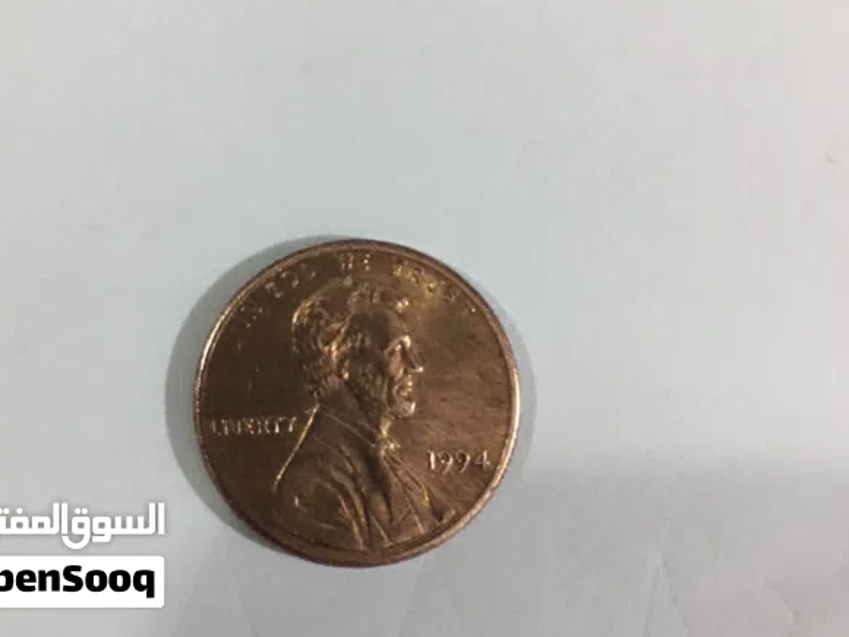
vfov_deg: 44.1
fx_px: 785
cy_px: 291
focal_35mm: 32
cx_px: 385
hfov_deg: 56.7
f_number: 2.2
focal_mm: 4.15
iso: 125
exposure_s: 1/8
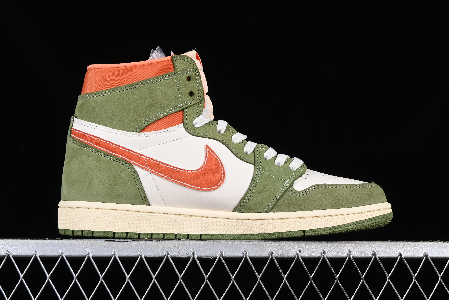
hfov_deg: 27.0
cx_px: 224
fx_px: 935
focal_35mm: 75
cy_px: 150
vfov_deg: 18.2
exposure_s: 1/80
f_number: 8
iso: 160
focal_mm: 50
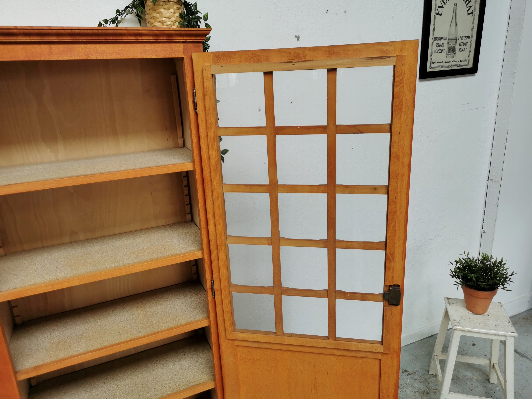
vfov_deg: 51.4
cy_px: 200
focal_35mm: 27
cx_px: 266
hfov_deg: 65.3
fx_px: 415
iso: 50
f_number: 1.8
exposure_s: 1/143
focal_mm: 5.58
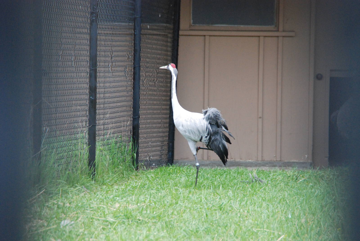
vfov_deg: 4.6
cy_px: 120
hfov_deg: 6.9
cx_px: 180
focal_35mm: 300
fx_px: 3004
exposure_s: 1/500
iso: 1600
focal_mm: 200
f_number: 9
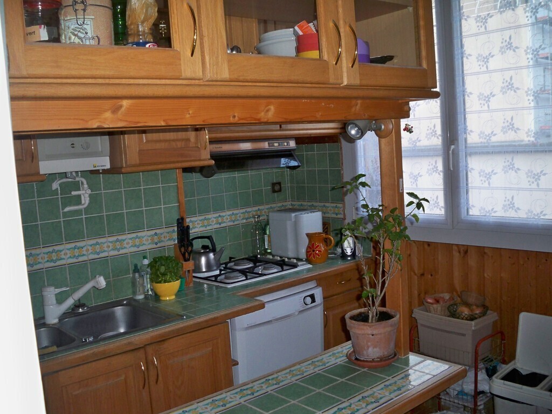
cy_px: 207
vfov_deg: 40.7
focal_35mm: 35
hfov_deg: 52.6
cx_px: 276
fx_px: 558
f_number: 3.1
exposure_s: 1/60
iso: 200
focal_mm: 6.3
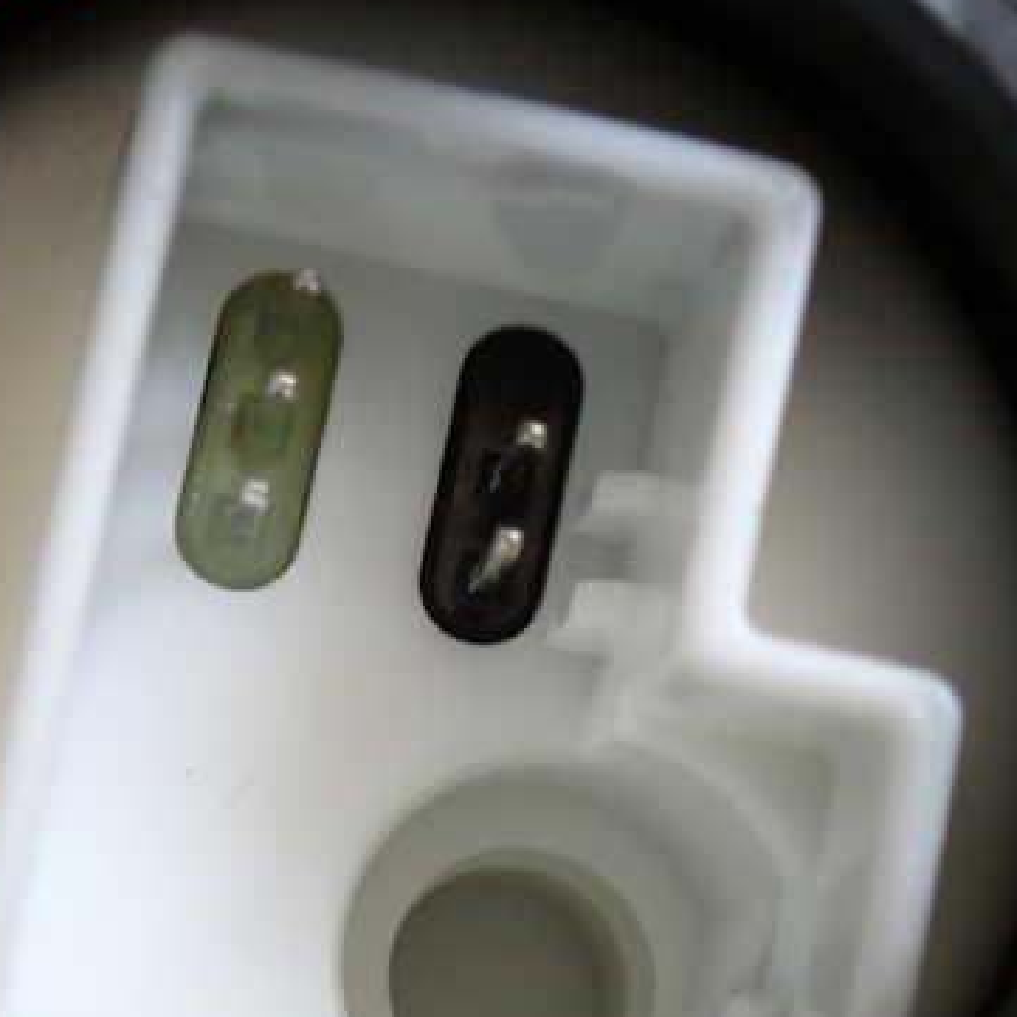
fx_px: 4886
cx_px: 400
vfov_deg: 11.9
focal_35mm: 147
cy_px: 563
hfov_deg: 11.9
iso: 800
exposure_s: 1/125
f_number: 4.9
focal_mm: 18
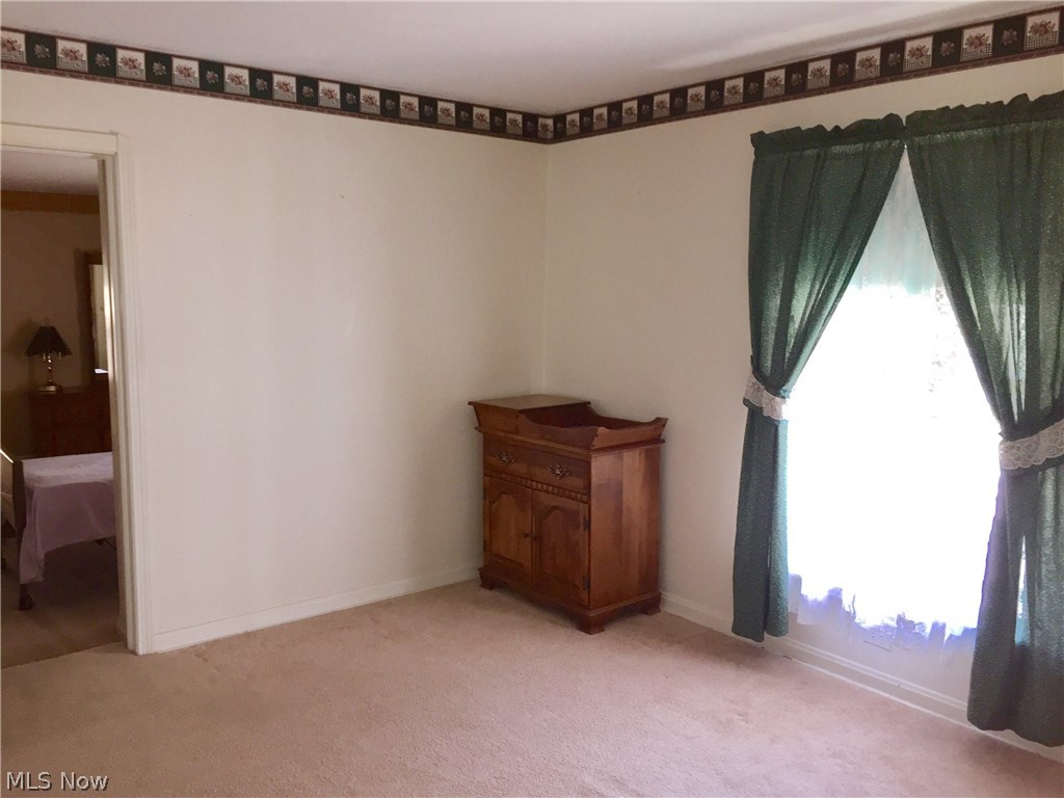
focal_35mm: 29
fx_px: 891
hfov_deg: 61.7
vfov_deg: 48.2
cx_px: 532
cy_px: 399
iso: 80
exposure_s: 1/30
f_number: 2.2
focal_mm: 4.15
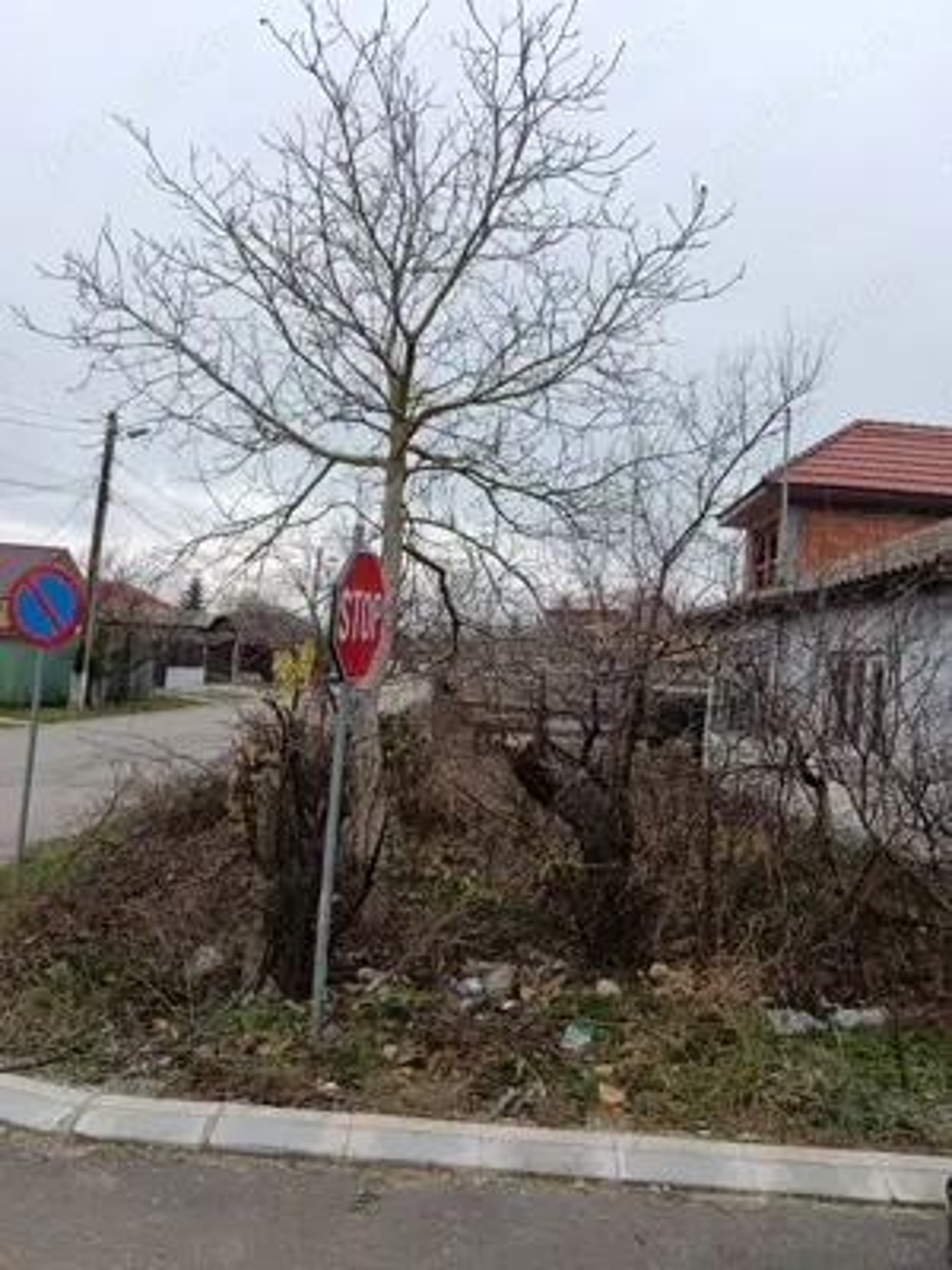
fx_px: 990
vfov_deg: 65.3
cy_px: 635
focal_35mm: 27
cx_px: 476
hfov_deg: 51.4
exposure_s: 1/100
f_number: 1.9
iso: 138
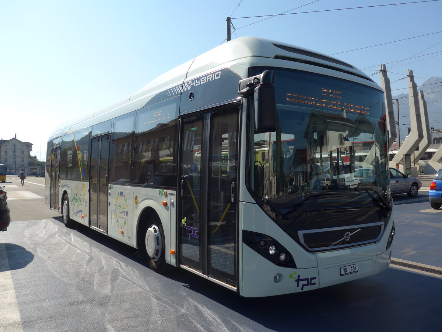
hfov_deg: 61.7
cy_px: 166
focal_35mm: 29
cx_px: 221
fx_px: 370
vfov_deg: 48.2
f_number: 2.8
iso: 80
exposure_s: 1/1600
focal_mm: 6
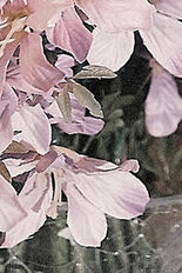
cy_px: -278
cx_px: 82
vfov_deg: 3.6
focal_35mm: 563
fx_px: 4263
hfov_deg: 2.4
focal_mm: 55
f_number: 2.8
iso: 160
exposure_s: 1/30
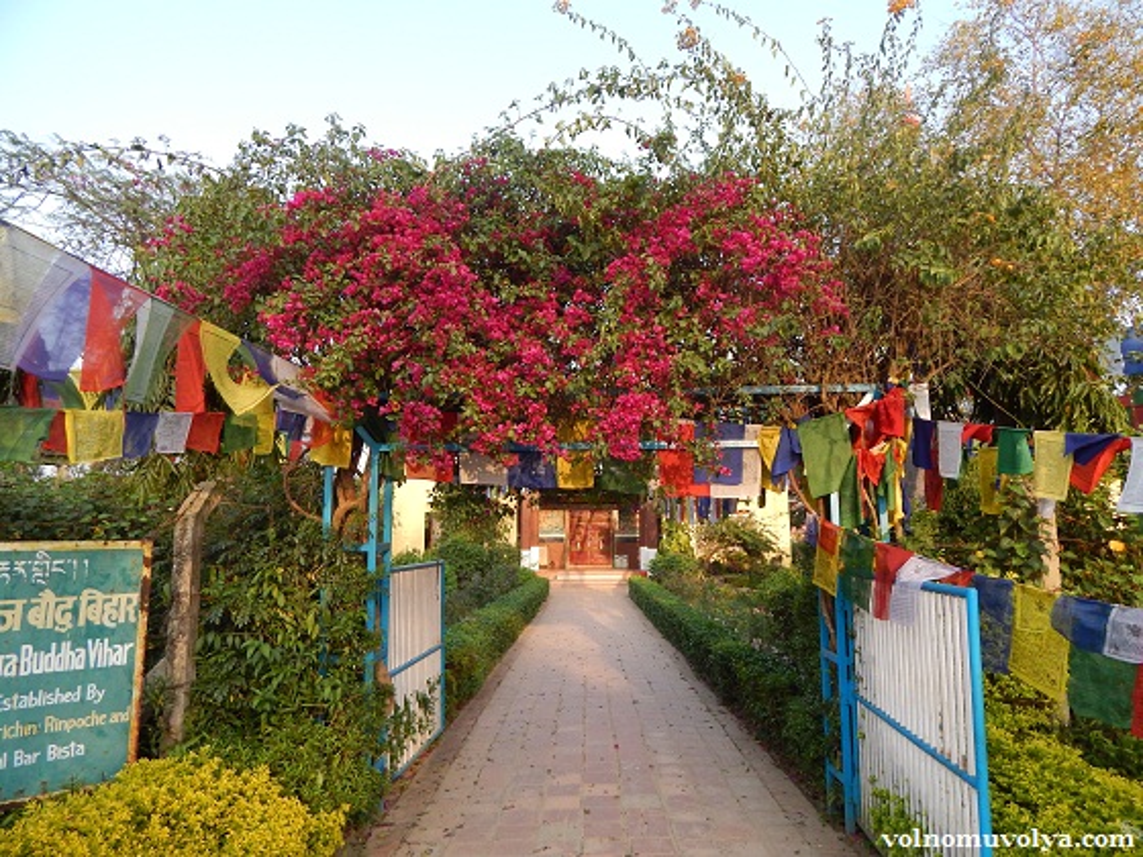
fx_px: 759
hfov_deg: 73.9
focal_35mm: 23
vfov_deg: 58.9
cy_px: 428
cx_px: 572
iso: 125
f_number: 3
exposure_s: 1/200
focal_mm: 4
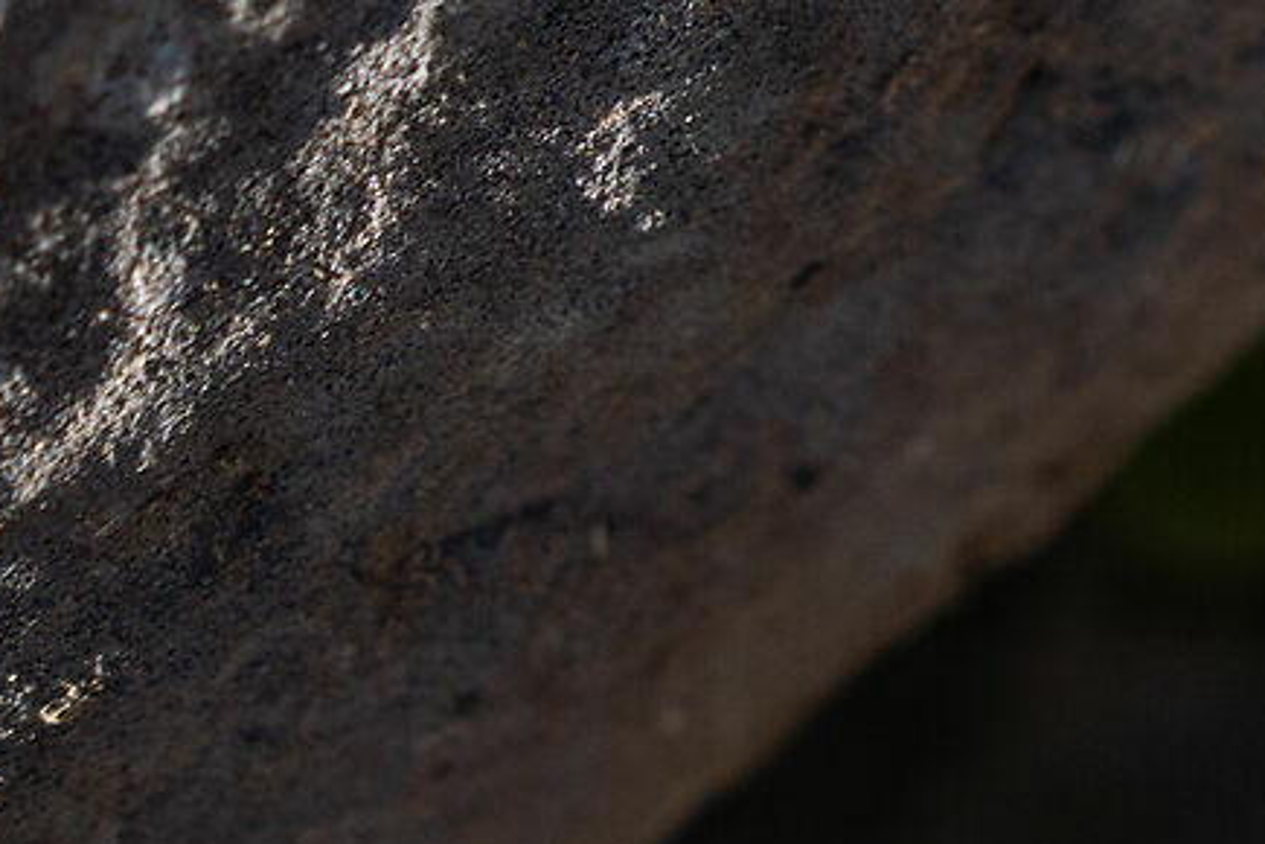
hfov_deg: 6.8
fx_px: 10181
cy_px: -1187
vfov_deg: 4.6
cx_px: 2751
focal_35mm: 290
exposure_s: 1/800
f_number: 5.6
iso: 100
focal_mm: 35
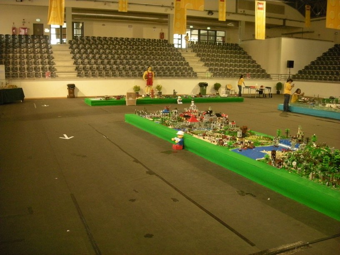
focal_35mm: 35
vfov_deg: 40.7
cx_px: 170
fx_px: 344
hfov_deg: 52.6
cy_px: 128
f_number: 2.8
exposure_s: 1/50.4
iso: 400
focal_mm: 5.7
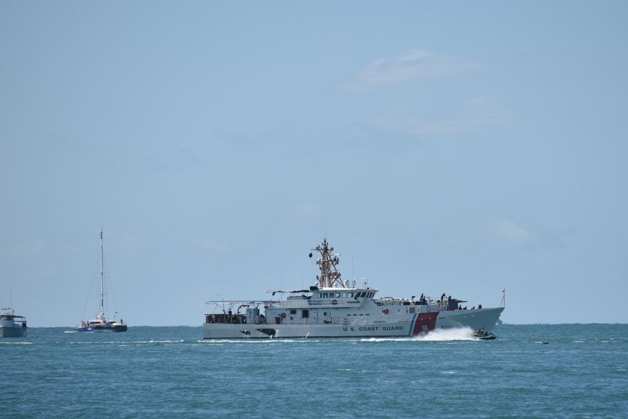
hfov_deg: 4.9
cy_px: 247
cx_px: 365
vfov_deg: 3.3
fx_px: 7362
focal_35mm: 422
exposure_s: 1/640
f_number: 7.1
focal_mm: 300
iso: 100
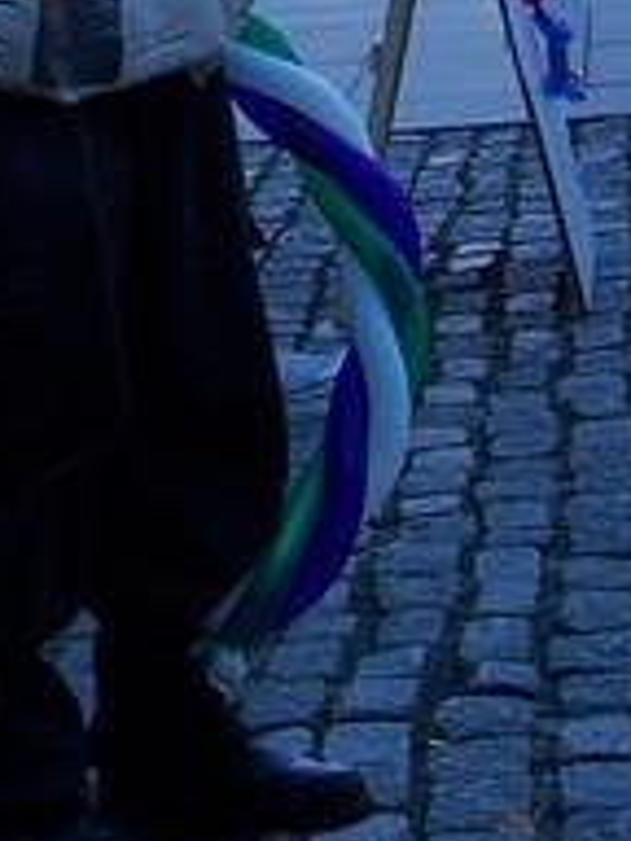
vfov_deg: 10.3
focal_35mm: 187
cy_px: -390
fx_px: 4545
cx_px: -94
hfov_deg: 7.9
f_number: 3.1
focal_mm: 9.3
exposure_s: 1/250
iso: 80
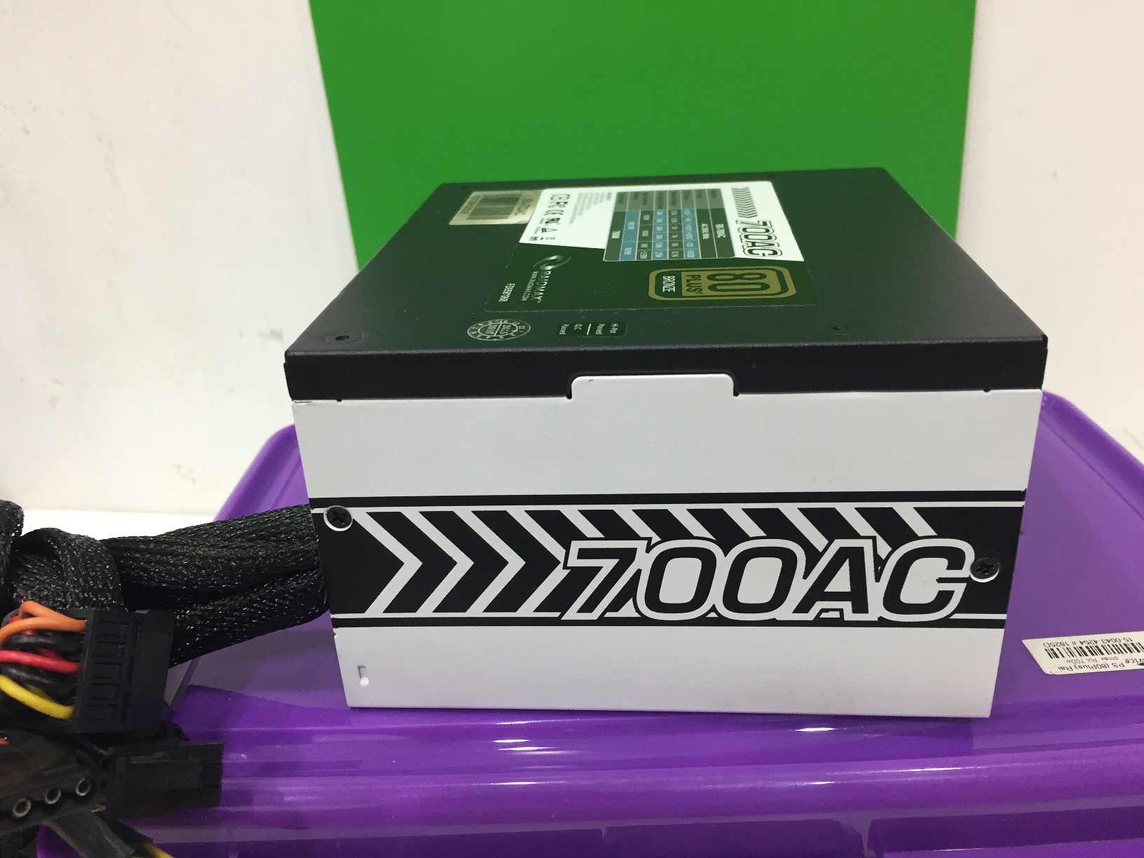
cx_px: 572
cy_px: 429
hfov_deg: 61.7
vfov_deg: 48.2
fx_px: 958
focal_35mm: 29
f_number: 2.2
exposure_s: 1/33
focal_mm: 4.15
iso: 100
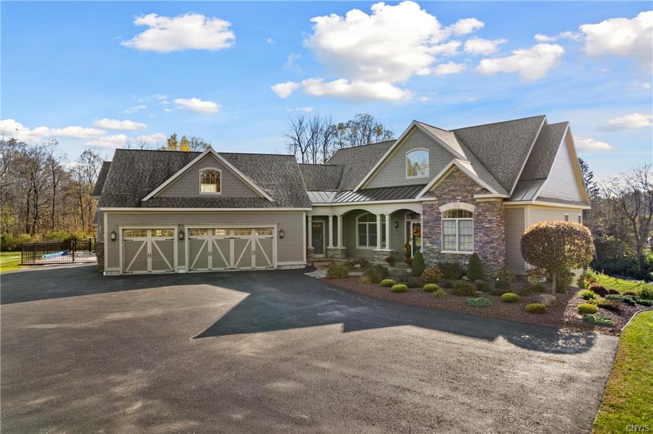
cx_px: 326
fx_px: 399
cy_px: 217
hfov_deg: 78.6
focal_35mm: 22
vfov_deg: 57.1
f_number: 2.8
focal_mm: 8.38
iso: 110
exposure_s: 1/1000
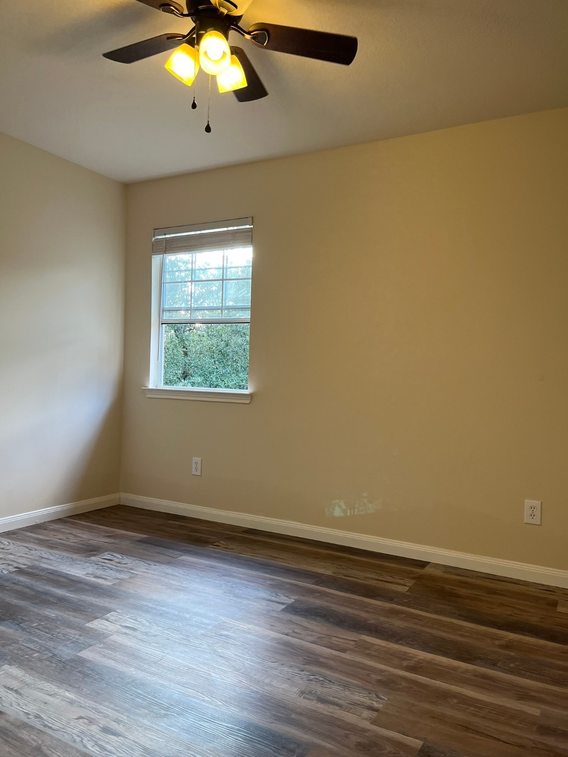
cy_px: 378
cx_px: 284
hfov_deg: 53.1
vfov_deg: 67.3
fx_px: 569
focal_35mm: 26
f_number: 1.6
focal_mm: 5.1
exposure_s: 1/120
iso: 125
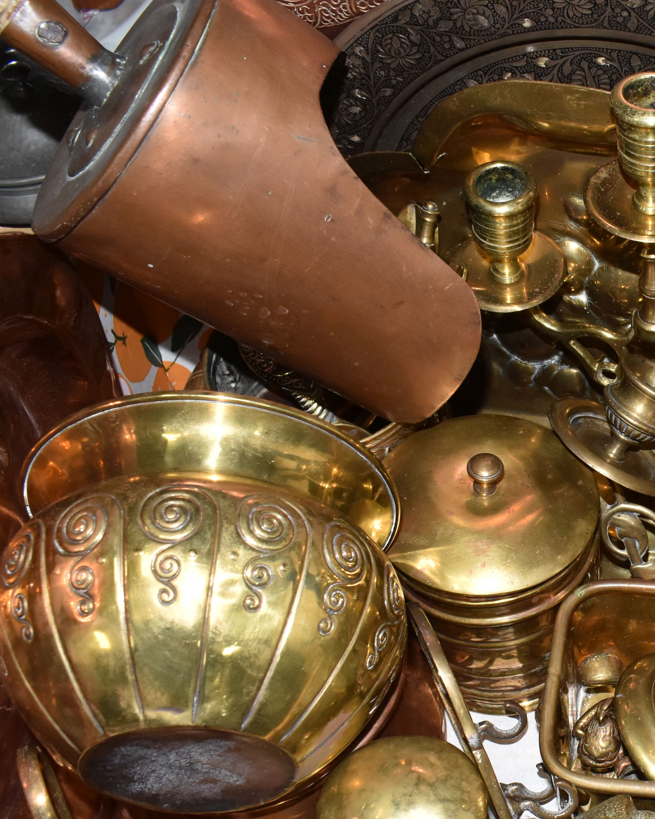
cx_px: 747
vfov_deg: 35.1
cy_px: 526
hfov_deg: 26.1
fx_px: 1284
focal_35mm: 53
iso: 800
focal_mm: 18
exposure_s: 1/60
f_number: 7.1
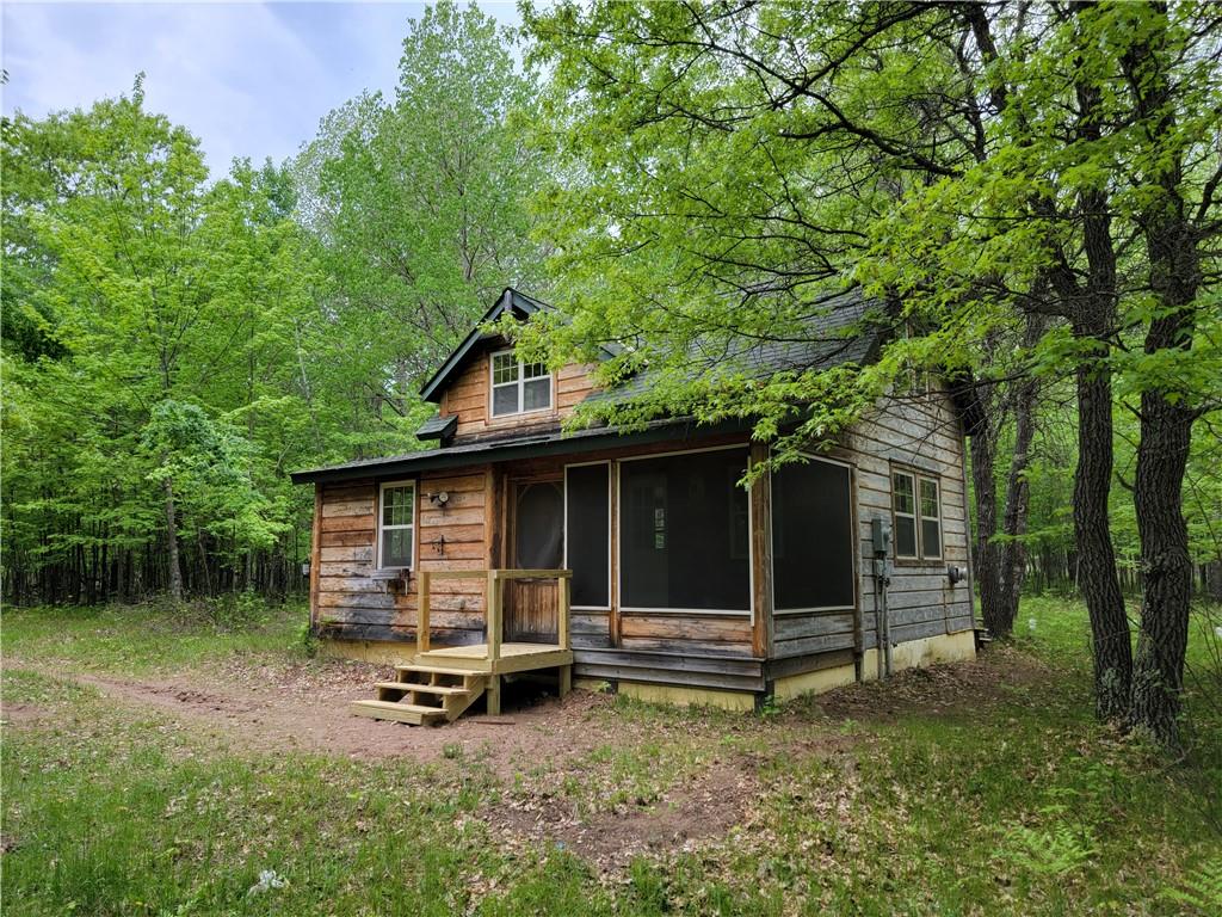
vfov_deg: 56.8
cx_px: 611
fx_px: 847
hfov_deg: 71.6
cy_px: 458
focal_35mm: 24
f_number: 1.8
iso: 32
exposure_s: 1/120
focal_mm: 6.7
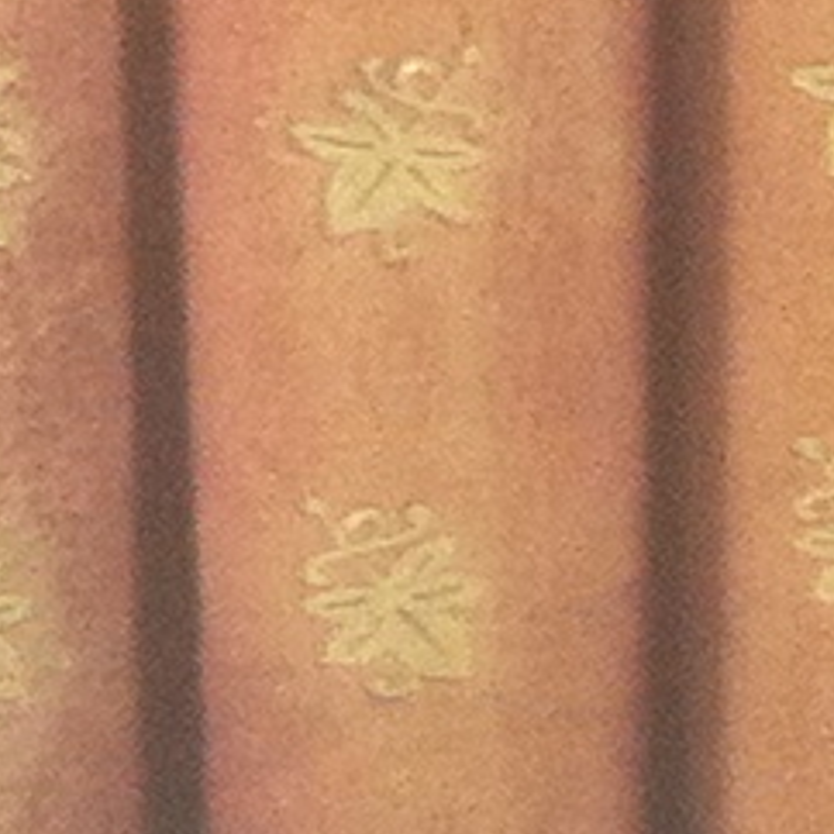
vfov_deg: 5.2
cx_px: 948
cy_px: -665
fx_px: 9022
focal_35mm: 331
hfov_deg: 5.3
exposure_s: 1/24
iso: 80
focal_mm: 3.85
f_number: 2.8
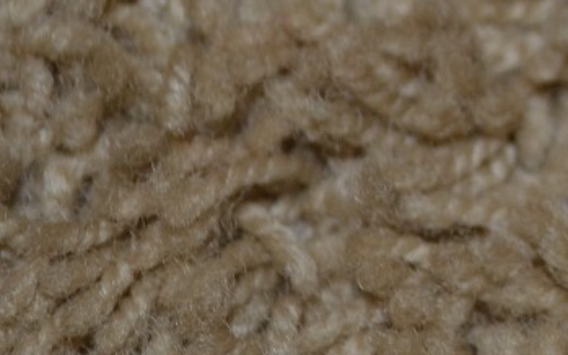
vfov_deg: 5.7
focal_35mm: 227
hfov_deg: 8.7
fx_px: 3513
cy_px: -303
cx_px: 1165
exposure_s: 1/60
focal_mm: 32
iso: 320
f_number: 4.8
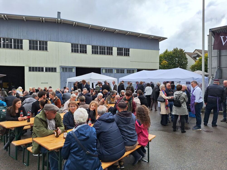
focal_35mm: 23
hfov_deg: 73.9
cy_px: 85
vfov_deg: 58.9
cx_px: 114
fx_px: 151
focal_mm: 5.54
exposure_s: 1/1992
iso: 40
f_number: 1.8
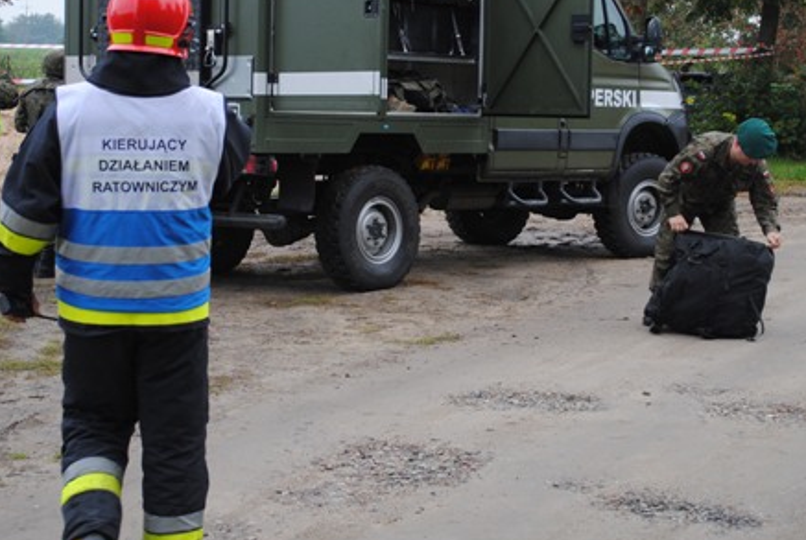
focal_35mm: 79
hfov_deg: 25.6
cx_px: 409
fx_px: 1772
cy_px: 195
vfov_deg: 17.3
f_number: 5
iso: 200
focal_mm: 36
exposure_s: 1/100
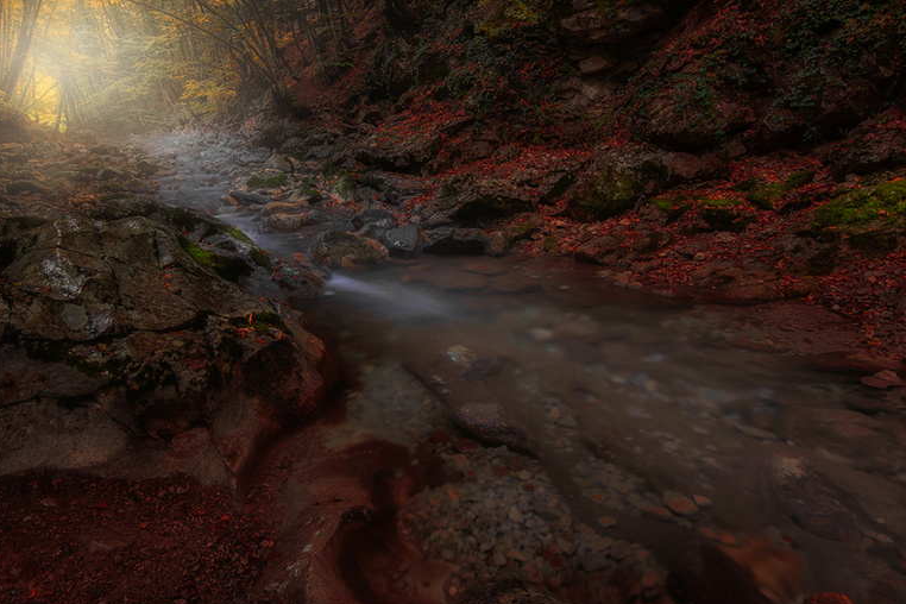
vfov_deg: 58.7
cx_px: 416
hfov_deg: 81.0
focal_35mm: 21
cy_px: 225
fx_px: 528
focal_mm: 16
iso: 64
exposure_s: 5
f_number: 16
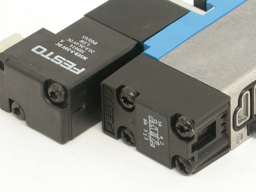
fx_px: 2314
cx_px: 224
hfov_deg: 6.3
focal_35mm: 313
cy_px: 71
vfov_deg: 4.7
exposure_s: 1/12.3
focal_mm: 31.9
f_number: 5.1
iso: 100
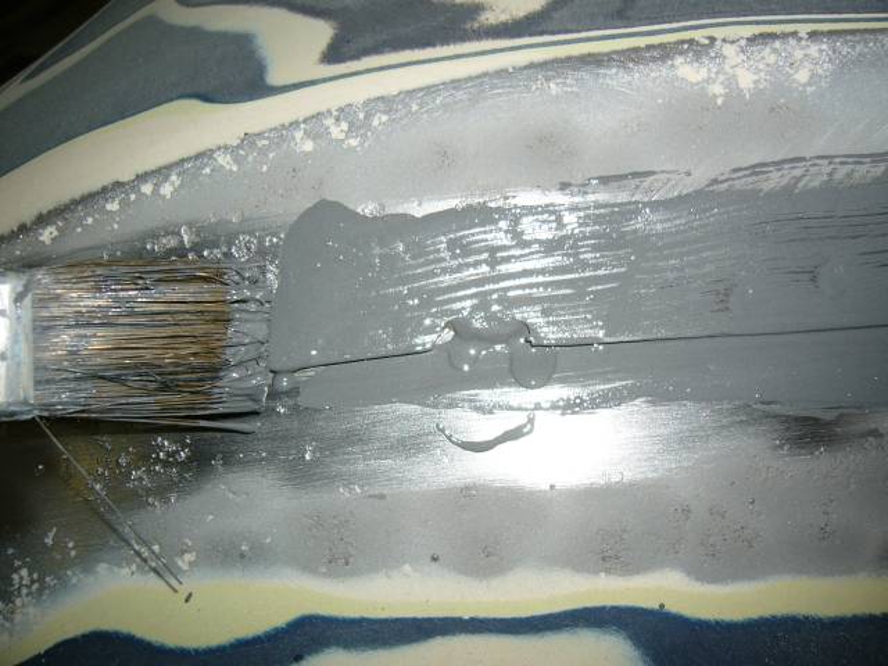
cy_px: 333
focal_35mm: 35
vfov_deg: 40.7
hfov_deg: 52.6
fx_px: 898
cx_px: 444
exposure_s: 1/60
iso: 50
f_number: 2.8
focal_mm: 5.8
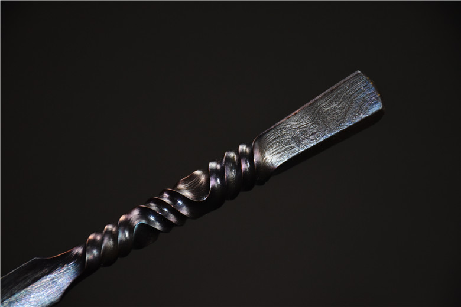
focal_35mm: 195
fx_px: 2497
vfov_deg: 7.0
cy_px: 154
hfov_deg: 10.5
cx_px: 230
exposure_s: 1/60
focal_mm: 130
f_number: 5.6
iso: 800
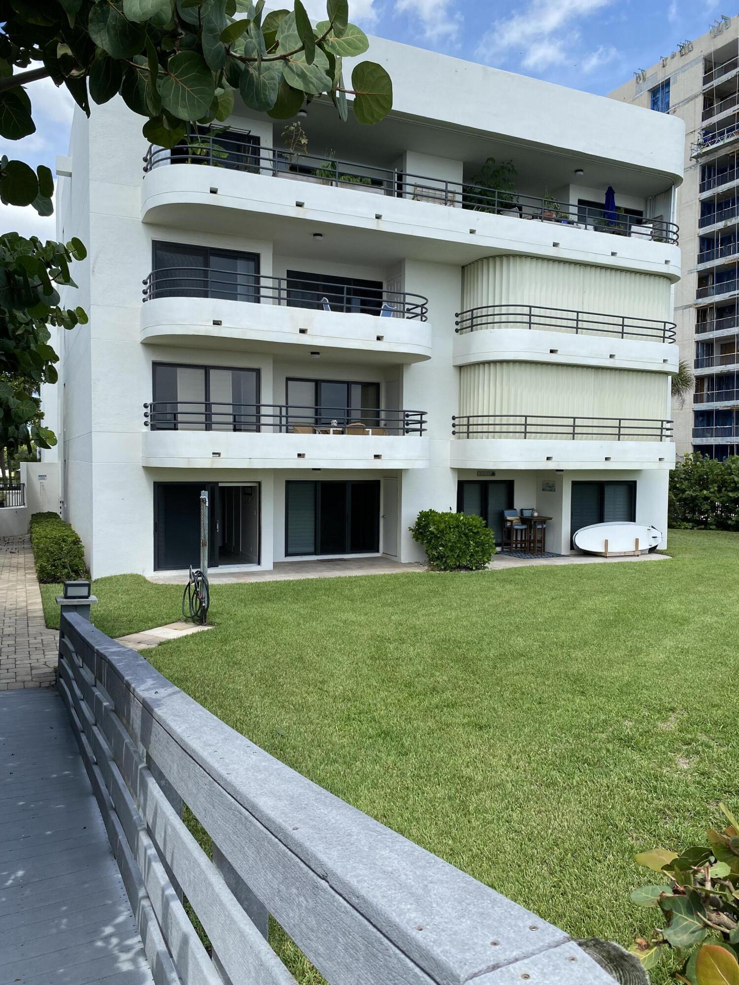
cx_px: 370
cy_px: 492
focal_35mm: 26
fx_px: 740
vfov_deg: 67.3
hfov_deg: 53.1
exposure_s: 1/1678
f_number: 1.8
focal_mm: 4.25
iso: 32
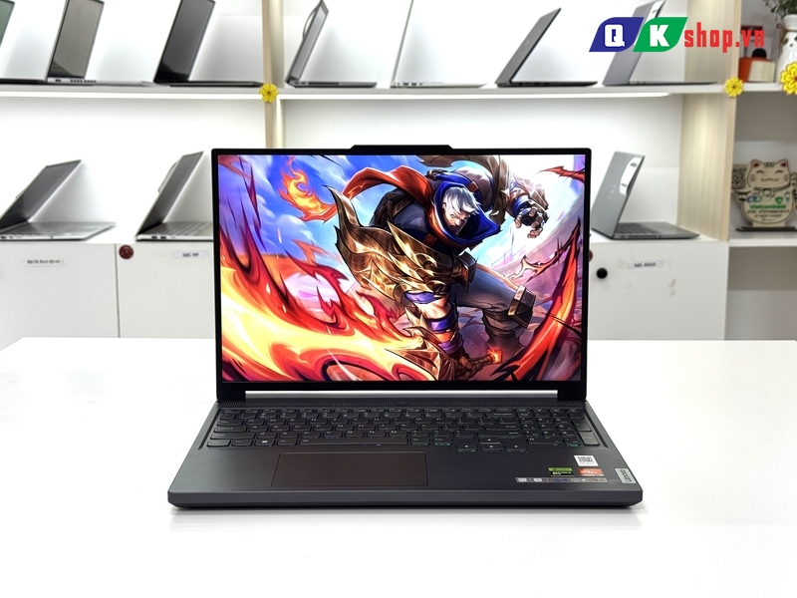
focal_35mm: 48
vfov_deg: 30.3
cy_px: 299
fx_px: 1105
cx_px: 398
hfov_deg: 39.7
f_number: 1.78
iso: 50
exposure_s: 1/121
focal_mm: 6.76
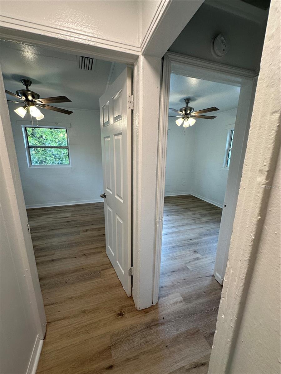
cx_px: 140
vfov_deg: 102.1
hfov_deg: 85.7
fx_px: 152
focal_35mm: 14
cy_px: 187
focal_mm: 2.22
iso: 100
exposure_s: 1/120
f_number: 2.2
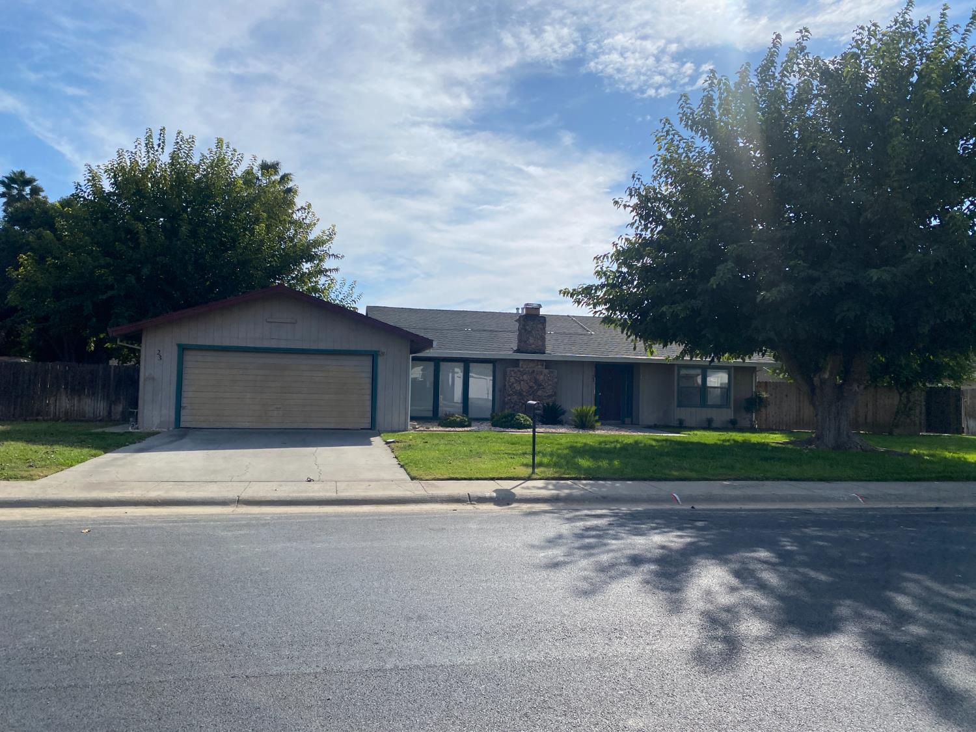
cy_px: 366
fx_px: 733
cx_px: 488
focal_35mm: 26
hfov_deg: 67.3
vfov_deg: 53.1
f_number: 1.8
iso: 32
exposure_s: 1/5747
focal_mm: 4.25
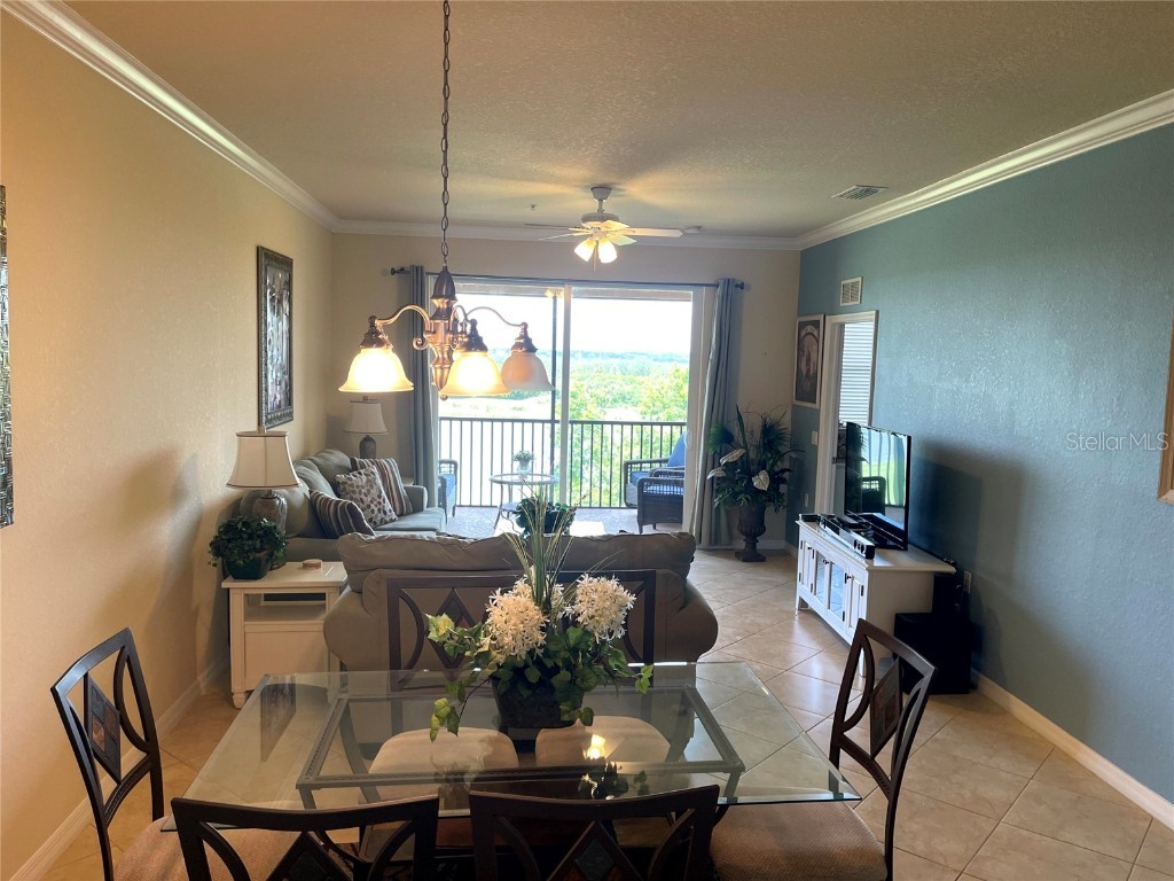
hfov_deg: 69.4
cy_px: 440
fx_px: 848
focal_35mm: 25
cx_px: 587
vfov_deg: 54.9
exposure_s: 1/120
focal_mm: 5.1
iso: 80
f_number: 1.6
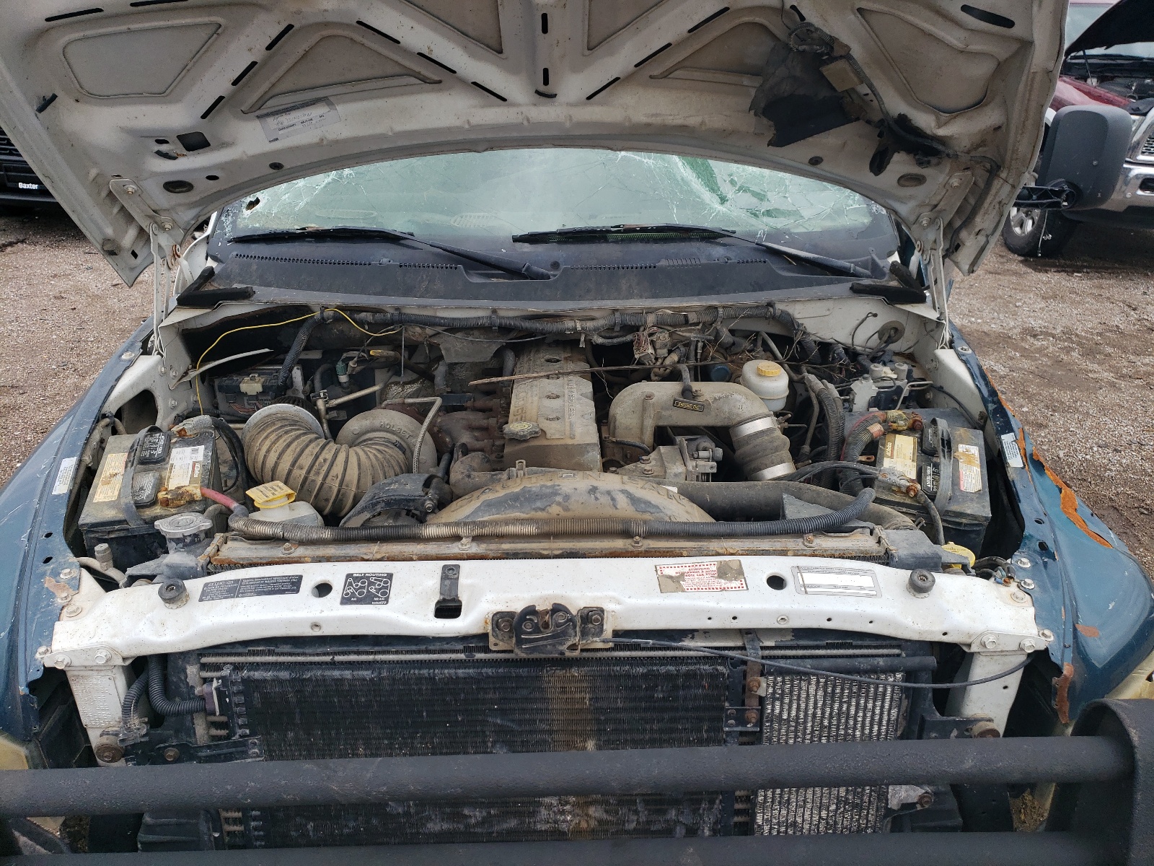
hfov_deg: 67.3
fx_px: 867
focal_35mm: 26
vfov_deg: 53.1
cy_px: 433
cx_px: 577
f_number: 1.5
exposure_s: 1/1250
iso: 50
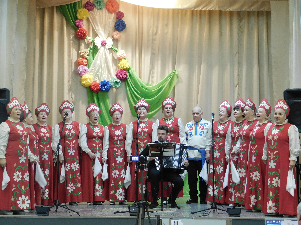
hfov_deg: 24.4
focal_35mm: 80
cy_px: 112
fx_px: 696
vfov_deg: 18.4
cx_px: 150
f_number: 4.4
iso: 400
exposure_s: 1/15
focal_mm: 14.2
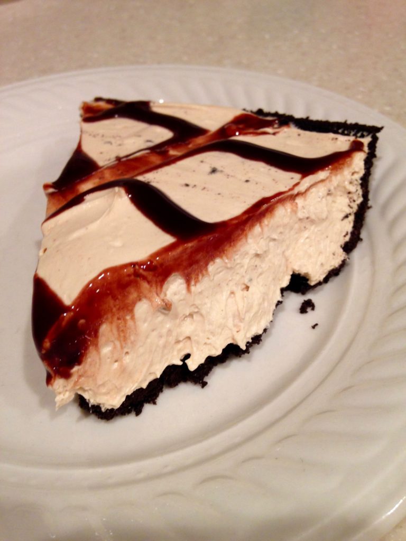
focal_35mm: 33
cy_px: 270
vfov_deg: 55.4
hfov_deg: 42.9
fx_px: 516
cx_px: 203
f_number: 2.4
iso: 125
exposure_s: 1/20
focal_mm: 4.12
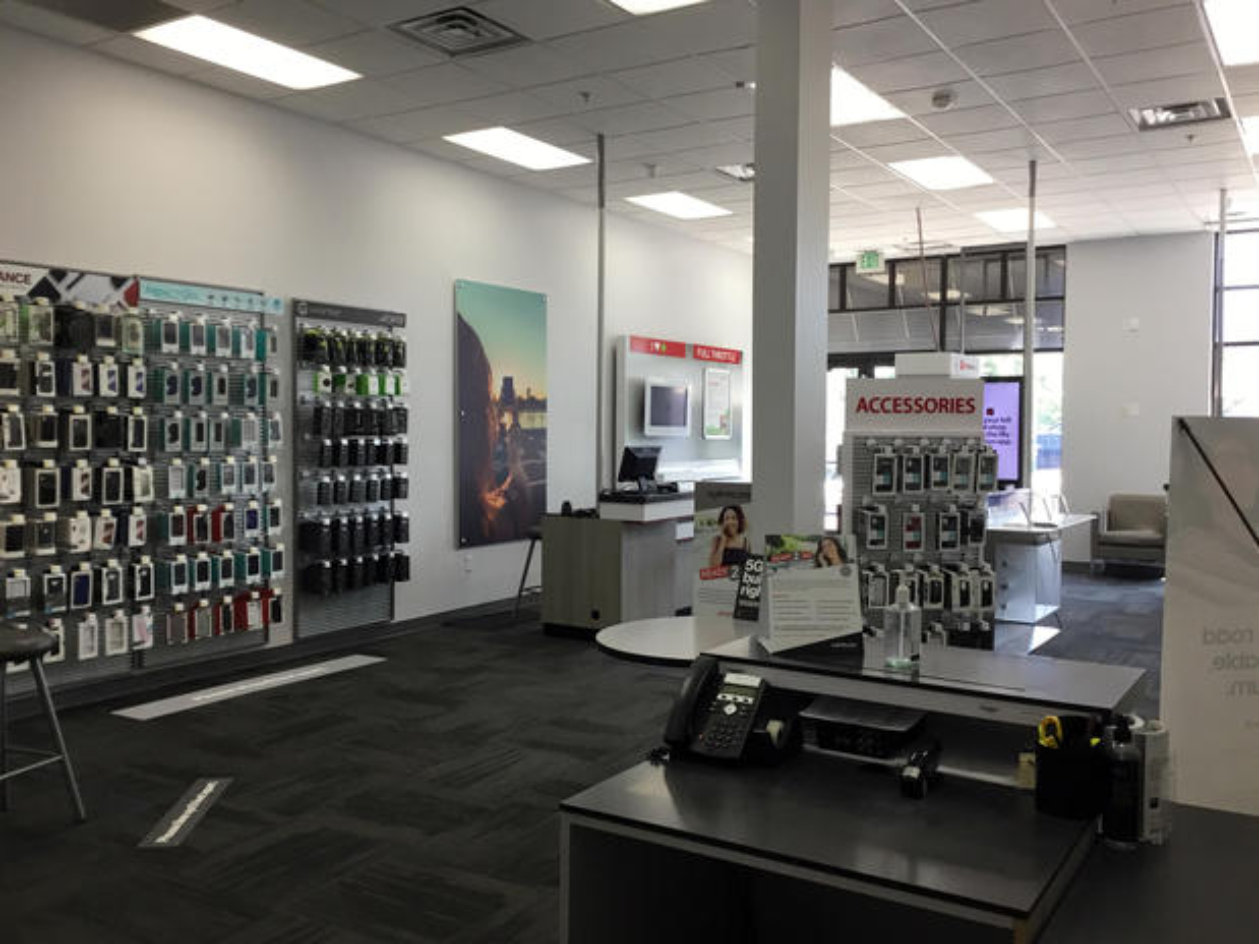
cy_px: 472
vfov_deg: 45.4
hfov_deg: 58.4
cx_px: 630
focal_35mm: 31
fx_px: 1127
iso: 32
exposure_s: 1/40
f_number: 2.4
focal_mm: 3.3
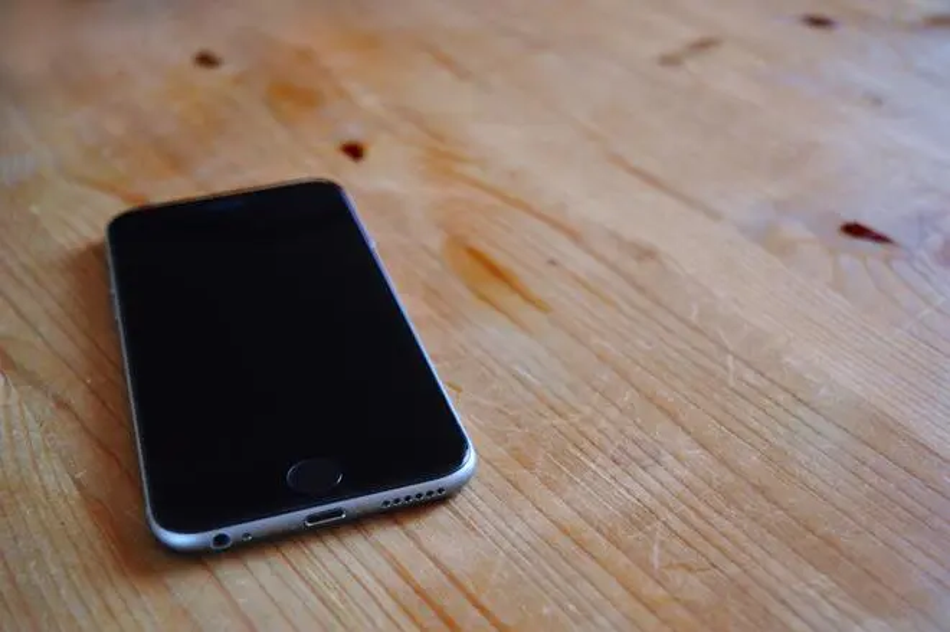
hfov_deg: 38.9
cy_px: 316
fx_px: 1345
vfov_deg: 26.4
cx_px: 475
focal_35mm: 51
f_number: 4.5
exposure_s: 1/60
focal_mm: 34
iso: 2200
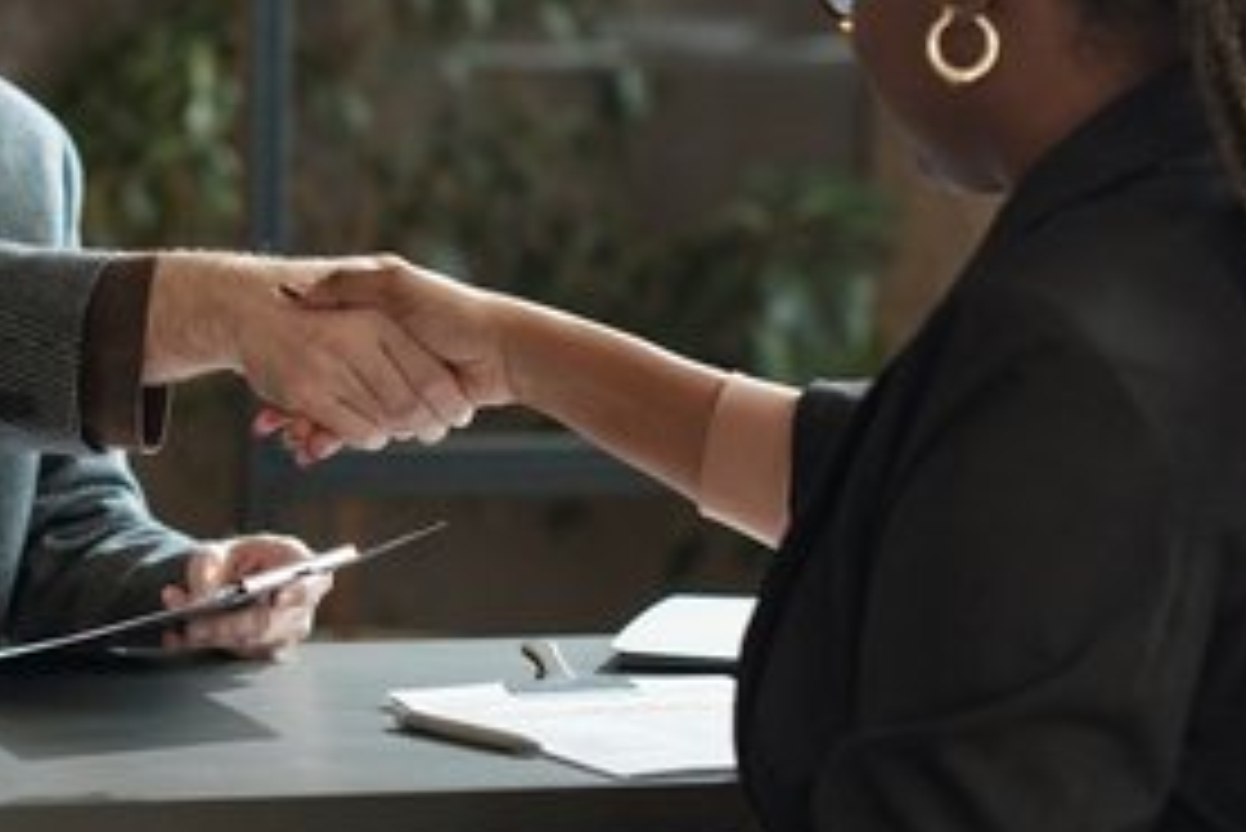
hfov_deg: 11.1
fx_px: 6371
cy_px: 391
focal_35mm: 184
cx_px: 216
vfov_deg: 7.5
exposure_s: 1/200
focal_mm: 85
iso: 800
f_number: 2.8
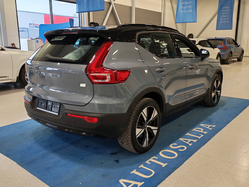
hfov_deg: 55.4
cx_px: 124
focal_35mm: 33
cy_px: 94
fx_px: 237
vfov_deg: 42.9
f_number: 1.9
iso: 125
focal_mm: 6.12
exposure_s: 1/100
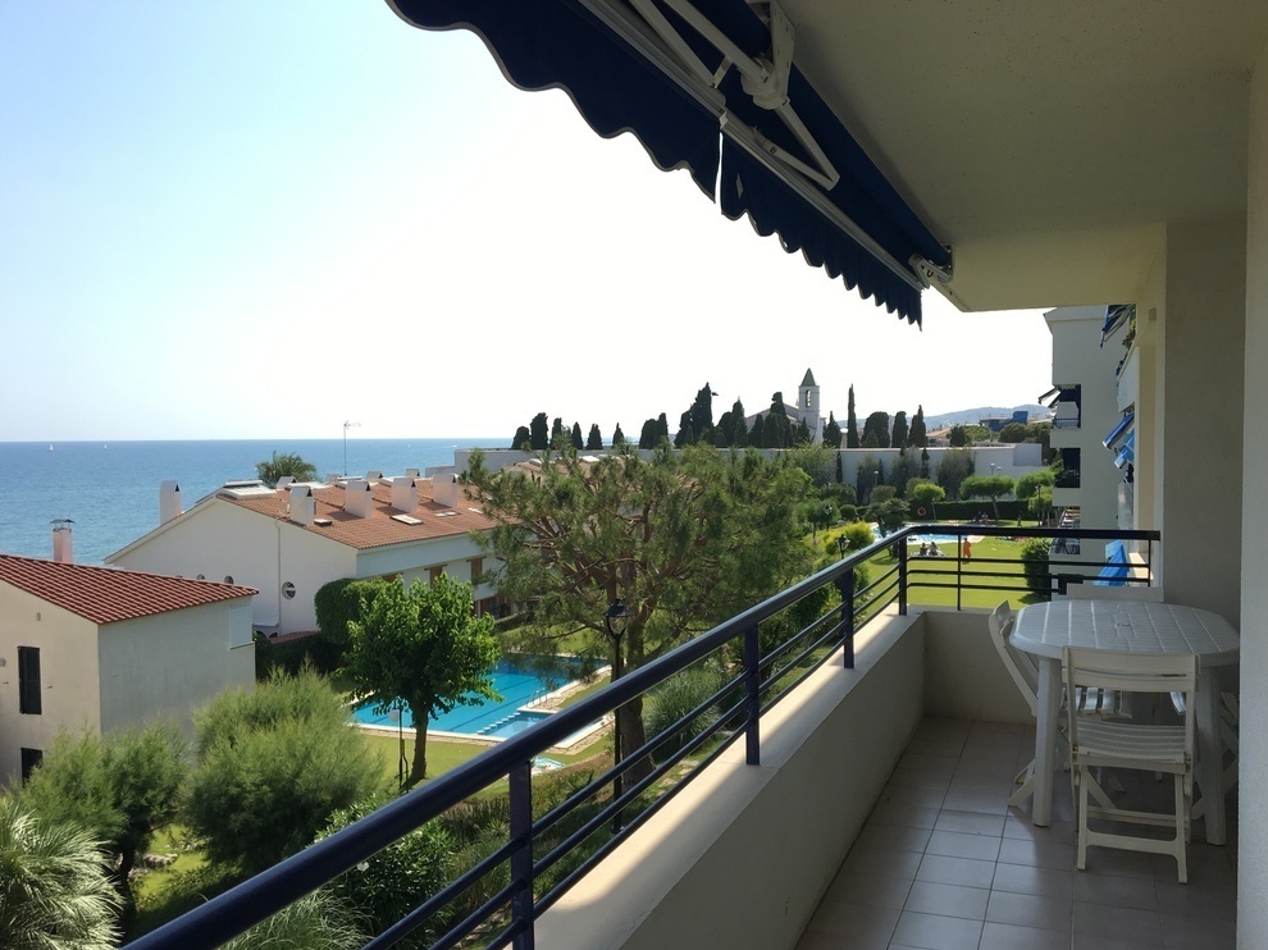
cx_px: 646
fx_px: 1099
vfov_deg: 46.8
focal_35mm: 30
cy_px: 481
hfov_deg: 60.0
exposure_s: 1/1166
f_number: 2.2
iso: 25
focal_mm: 4.15
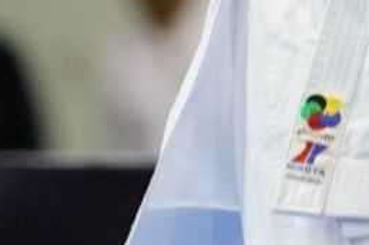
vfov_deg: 1.0
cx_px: 500
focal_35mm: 1392
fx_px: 14250
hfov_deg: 1.5
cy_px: -593
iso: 5000
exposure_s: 1/250
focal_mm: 200
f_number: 2.8
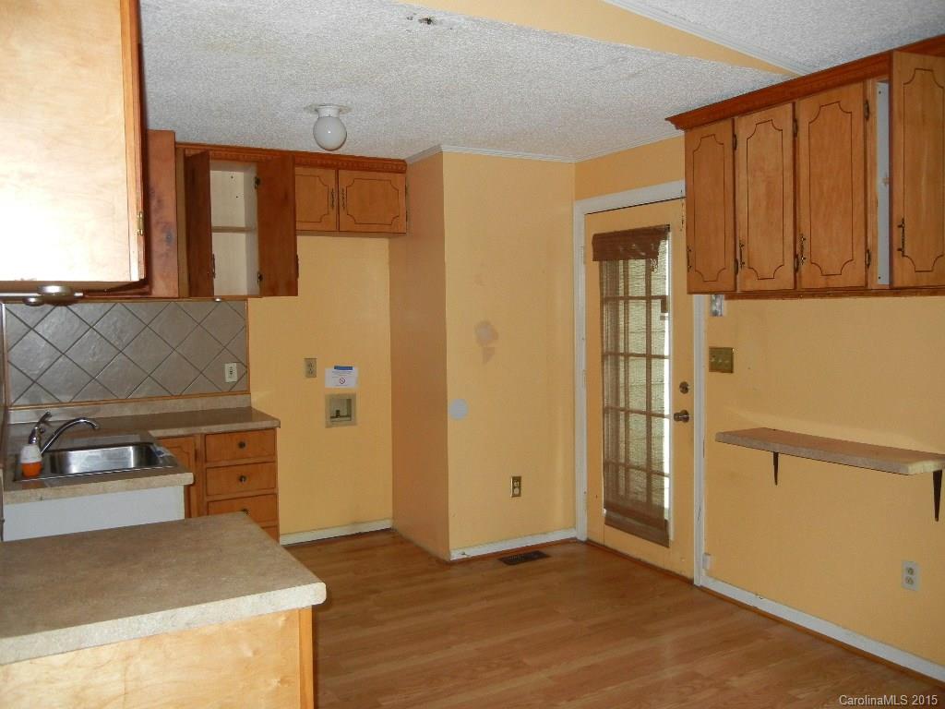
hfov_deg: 60.0
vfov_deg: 46.8
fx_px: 819
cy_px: 354
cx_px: 472
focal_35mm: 30
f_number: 3.5
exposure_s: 1/30
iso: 384
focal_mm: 5.4
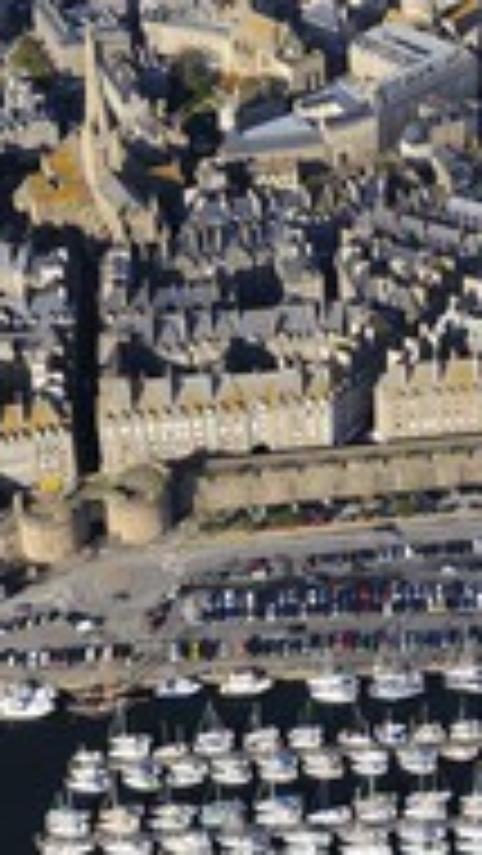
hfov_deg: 16.0
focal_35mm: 74
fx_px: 1680
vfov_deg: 28.4
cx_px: 473
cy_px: 292
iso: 400
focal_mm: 32
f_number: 8
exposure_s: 1/1000
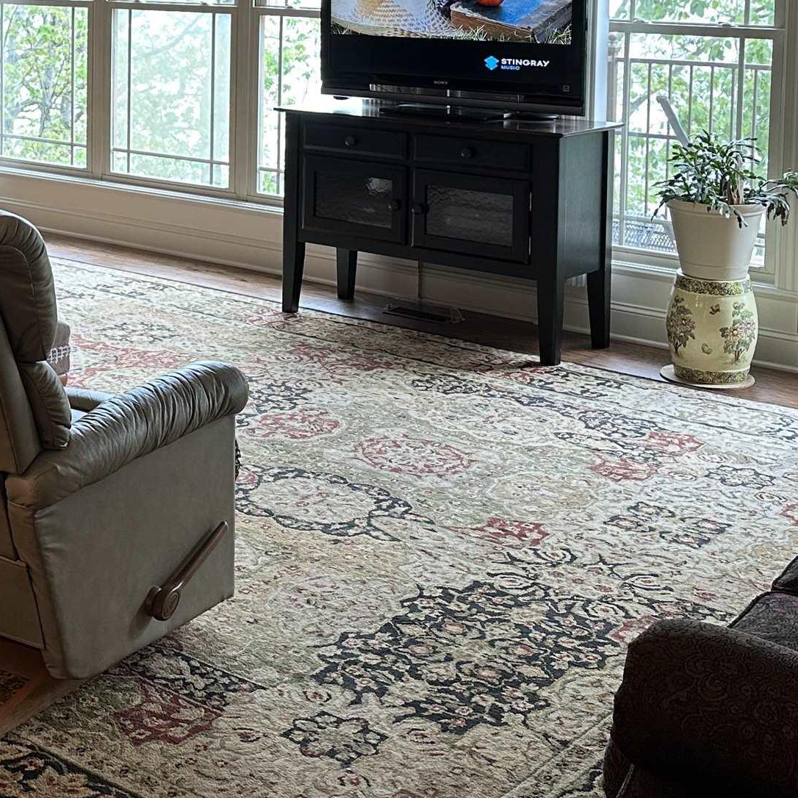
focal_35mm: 60
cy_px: 47
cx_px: 92
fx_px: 1565
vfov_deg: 27.4
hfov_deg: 27.6
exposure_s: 1/120
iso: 125
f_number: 1.78
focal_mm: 6.86
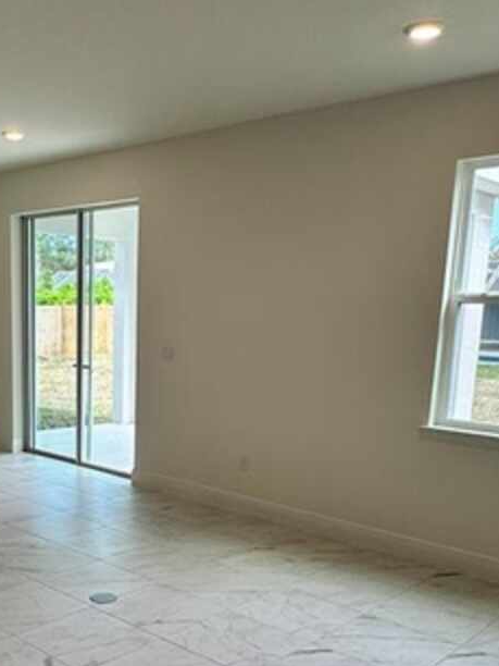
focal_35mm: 39
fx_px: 750
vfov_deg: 46.9
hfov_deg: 36.0
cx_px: 124
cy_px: 457
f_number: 2.2
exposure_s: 1/126
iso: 40
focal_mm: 2.22
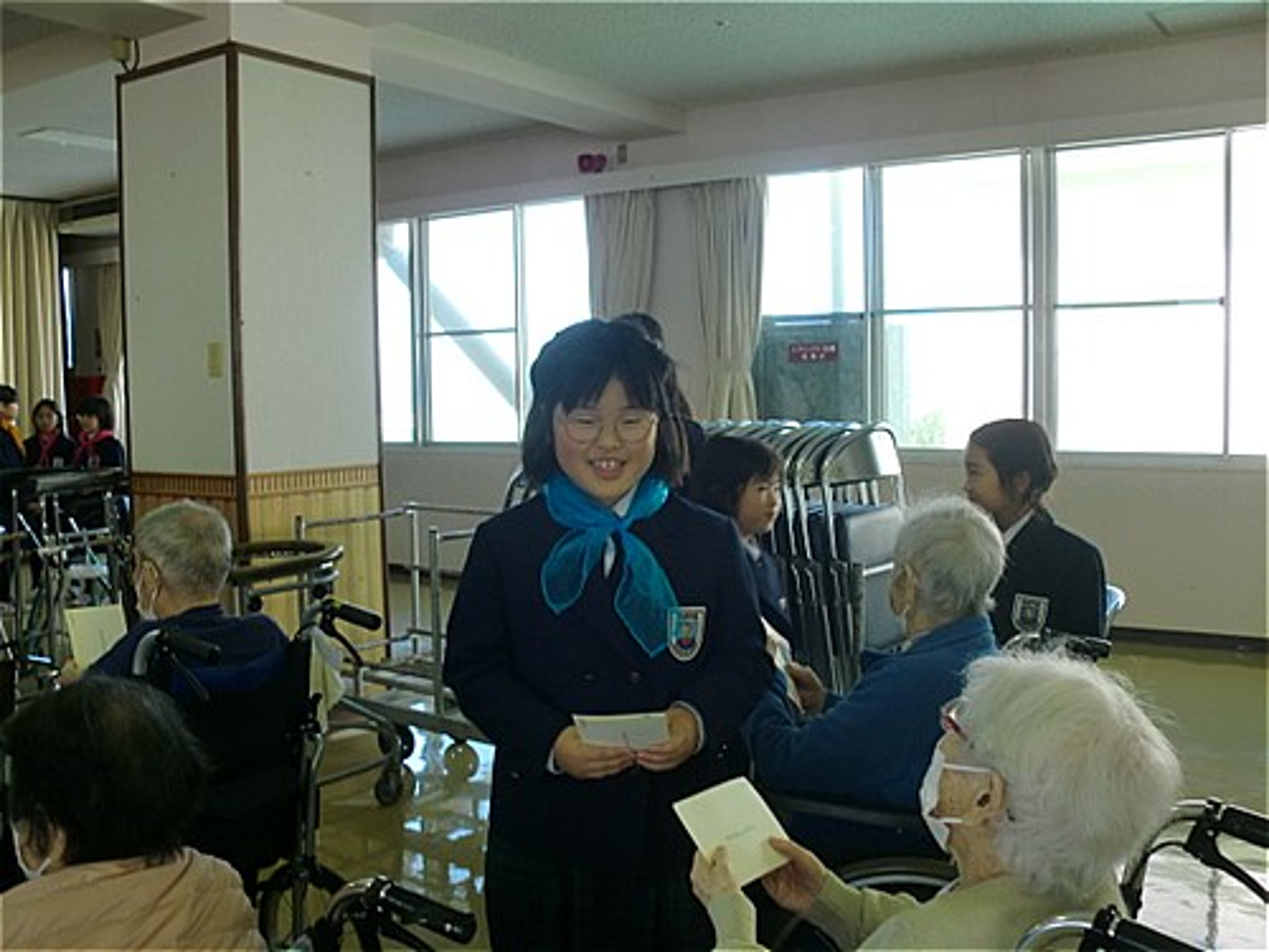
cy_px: 476
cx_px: 634
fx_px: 1283
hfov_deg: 52.6
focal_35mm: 35
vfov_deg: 40.7
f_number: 3.1
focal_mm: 6.3
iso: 64
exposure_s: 1/60
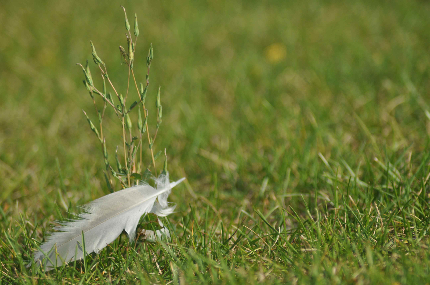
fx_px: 3400
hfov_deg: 7.2
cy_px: 142
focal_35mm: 285
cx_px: 215
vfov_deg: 4.8
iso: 250
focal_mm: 190
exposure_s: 1/1600
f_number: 5
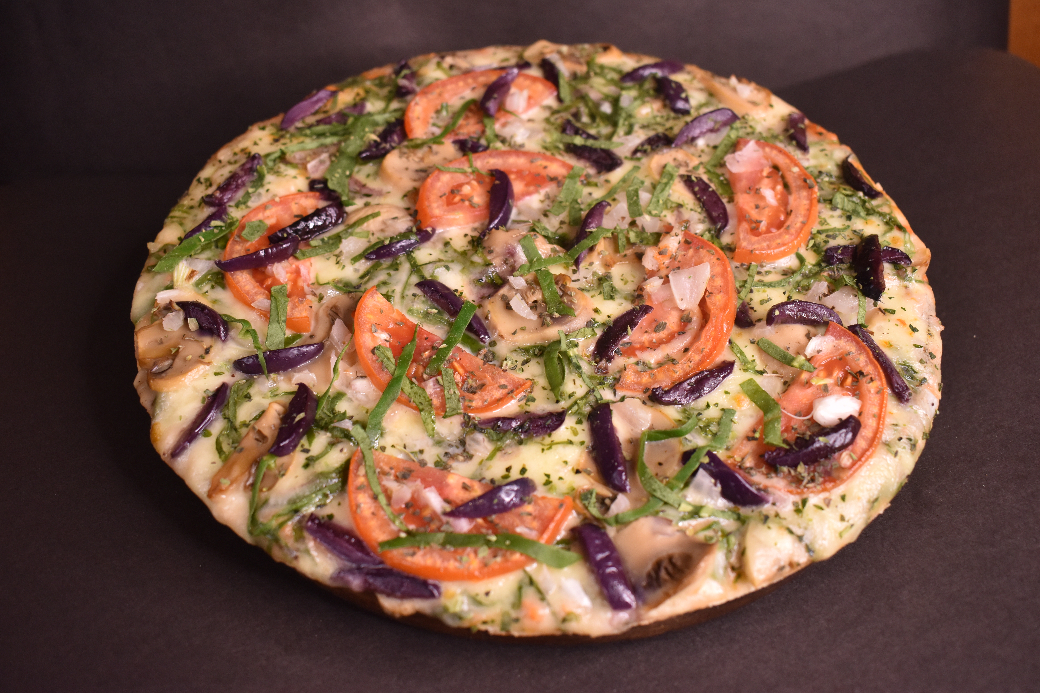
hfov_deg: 53.1
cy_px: 346
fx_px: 1040
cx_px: 520
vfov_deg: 36.9
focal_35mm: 36
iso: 800
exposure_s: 1/125
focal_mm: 24
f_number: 4.5
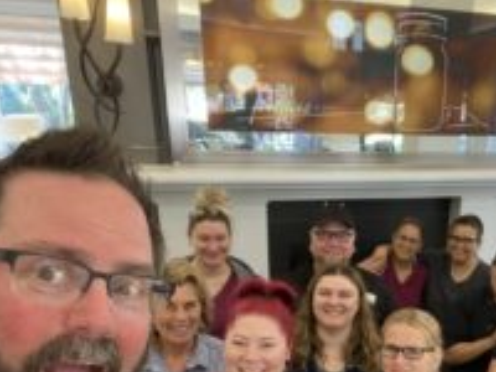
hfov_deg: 45.0
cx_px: 379
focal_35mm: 40
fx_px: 573
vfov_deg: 34.3
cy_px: 321
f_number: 2.2
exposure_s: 1/60
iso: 320
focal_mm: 2.71
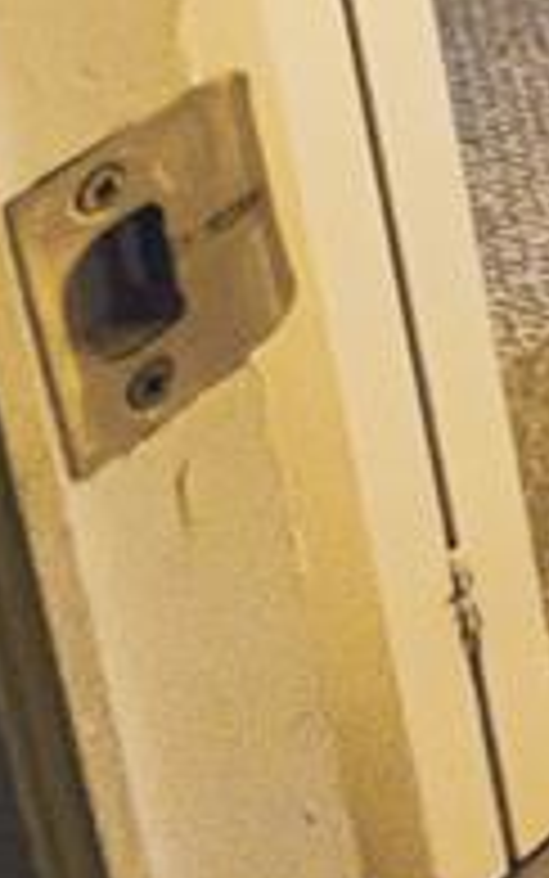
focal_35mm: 85
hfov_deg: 9.5
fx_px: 2033
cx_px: 1899
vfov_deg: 17.8
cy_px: -837
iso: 250
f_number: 1.8
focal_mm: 1.57
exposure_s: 1/60
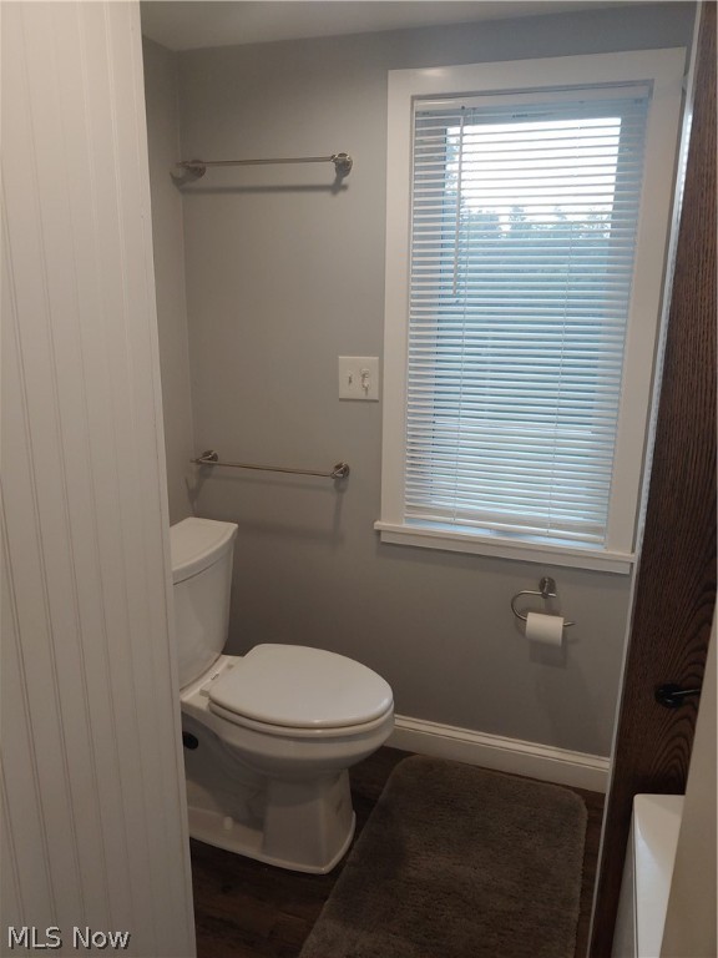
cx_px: 359
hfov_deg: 54.9
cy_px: 479
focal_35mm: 25
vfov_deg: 69.4
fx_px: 691
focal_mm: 4.23
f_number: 1.5
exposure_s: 1/120
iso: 100
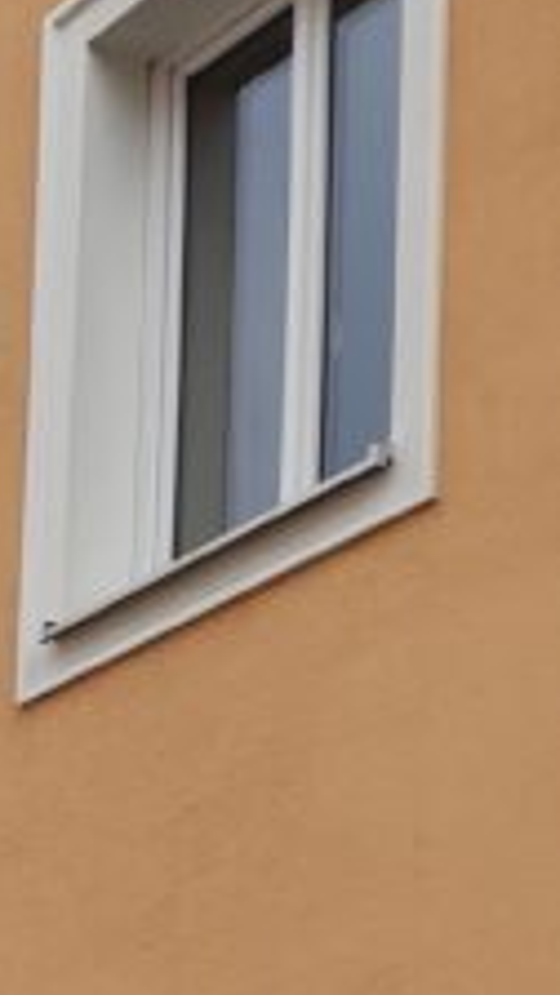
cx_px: -931
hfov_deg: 9.2
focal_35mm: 114
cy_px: 1719
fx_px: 3009
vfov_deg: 16.2
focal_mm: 3.92
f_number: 1.7
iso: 40
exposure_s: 1/840
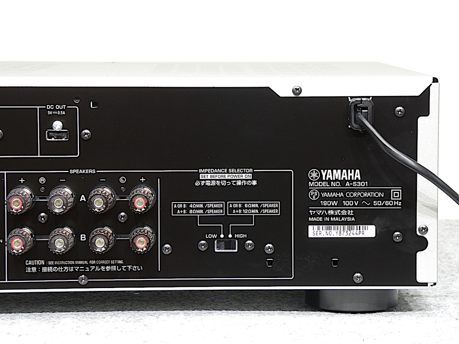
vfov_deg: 12.9
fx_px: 1525
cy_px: 172
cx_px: 230
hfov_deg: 17.1
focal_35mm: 115
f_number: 5.1
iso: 200
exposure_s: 1/2.5
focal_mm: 20.6
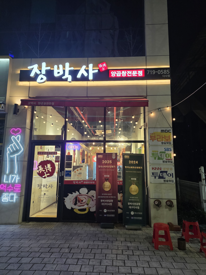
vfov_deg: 73.9
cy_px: 138
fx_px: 182
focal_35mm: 23
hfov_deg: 58.9
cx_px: 103
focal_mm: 6.25
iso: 640
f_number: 1.7
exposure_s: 1/120
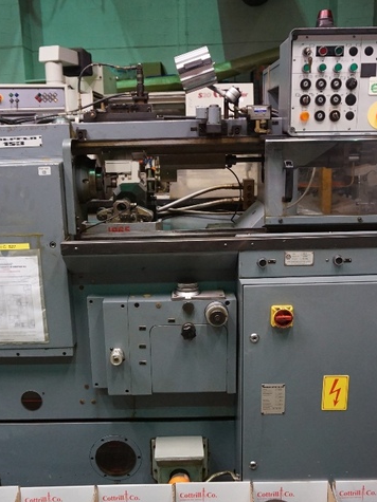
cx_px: 173
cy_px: 252
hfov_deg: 40.6
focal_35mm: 35
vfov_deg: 52.6
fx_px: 508
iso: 2000
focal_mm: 16
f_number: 3.5
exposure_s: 1/160
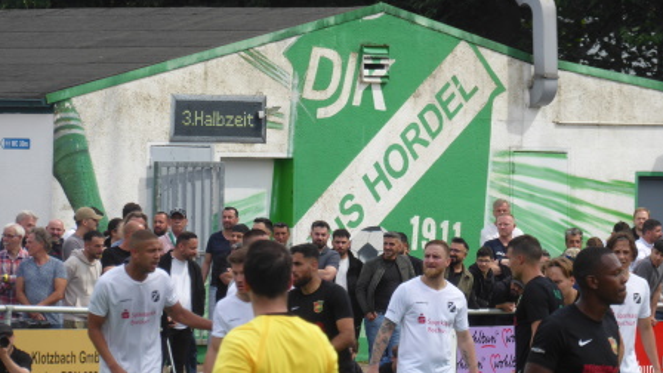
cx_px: 332
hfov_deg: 4.6
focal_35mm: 472
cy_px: 234
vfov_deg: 2.6
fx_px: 8298
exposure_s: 1/160
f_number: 6
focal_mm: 77.3
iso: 80
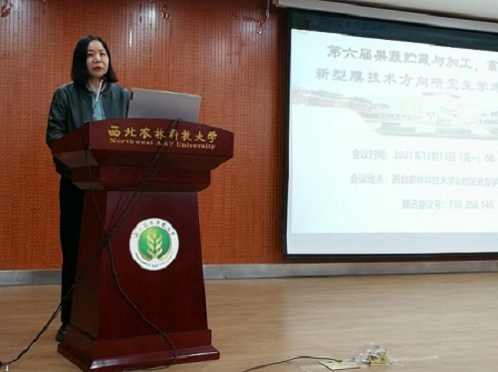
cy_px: 186
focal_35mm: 45
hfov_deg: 42.1
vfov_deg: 32.1
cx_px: 249
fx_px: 647
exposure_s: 1/33.3
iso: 200
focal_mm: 3.95
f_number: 2.2
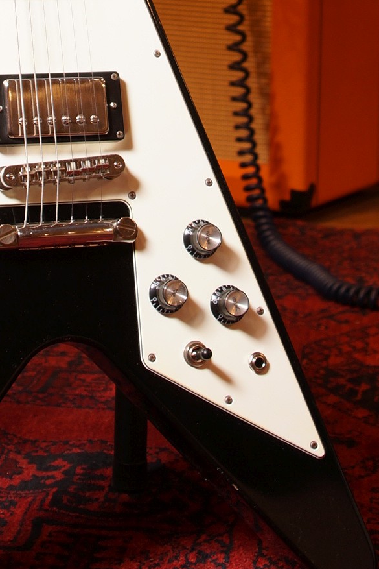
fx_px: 2068
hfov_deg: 10.4
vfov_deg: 15.1
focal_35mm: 131
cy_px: -120
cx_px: 82
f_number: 5
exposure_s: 1/13
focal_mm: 28
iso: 100
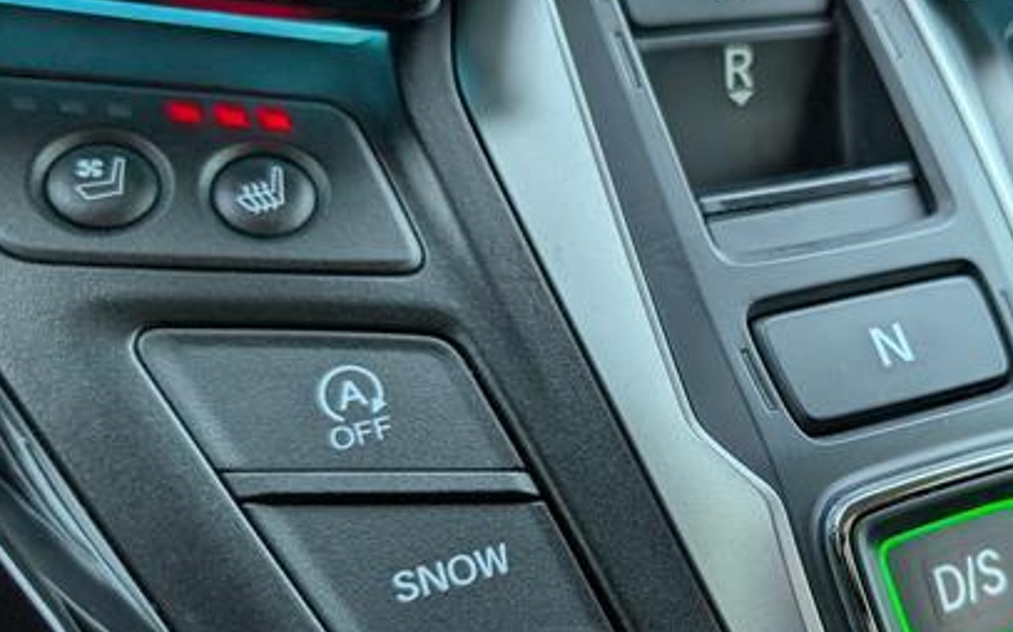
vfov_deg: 31.8
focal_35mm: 40
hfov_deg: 47.9
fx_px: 1104
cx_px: 729
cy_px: 401
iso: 44
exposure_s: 1/476
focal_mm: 6.9
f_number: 1.68
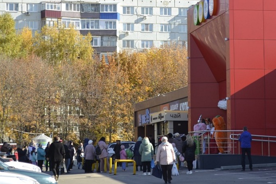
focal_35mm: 122
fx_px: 935
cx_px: 158
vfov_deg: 11.2
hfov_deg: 16.8
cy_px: 28
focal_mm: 48
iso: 100
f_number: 6.3
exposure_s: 1/160
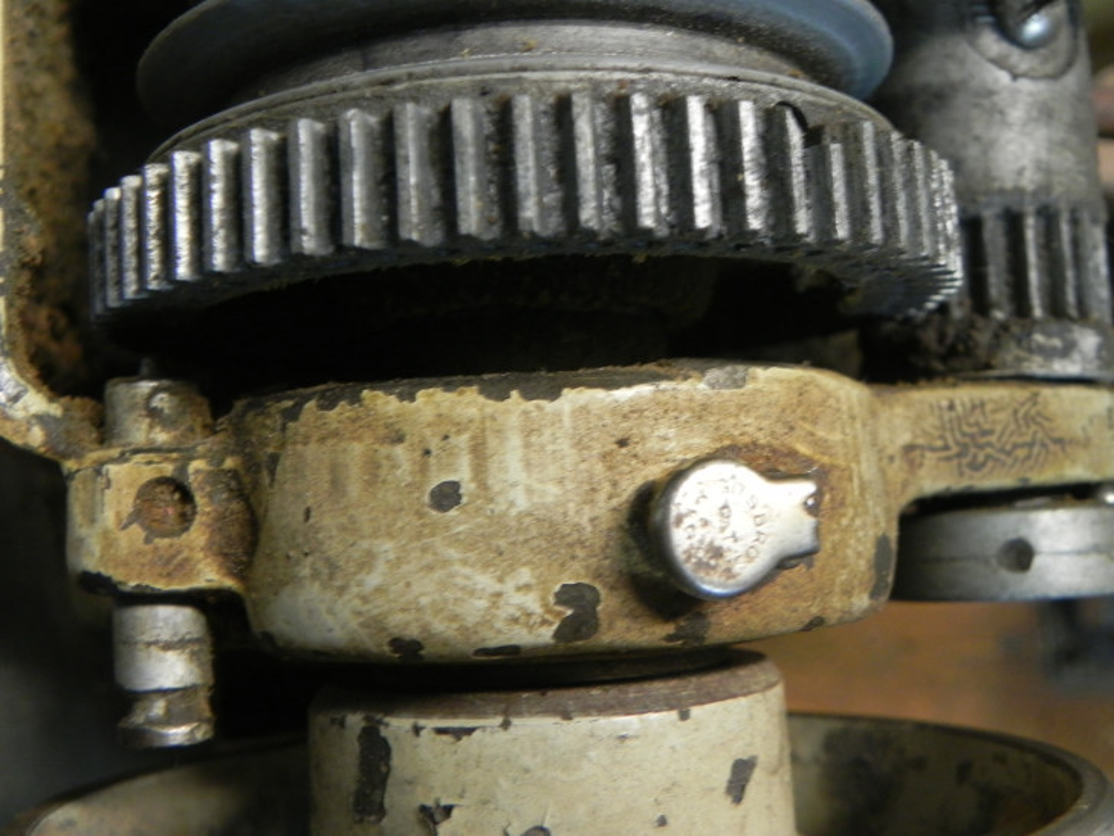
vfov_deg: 35.1
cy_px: 418
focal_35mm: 41
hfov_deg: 45.8
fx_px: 1320
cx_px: 557
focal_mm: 7.3
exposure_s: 1/10.8
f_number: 3.2
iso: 400
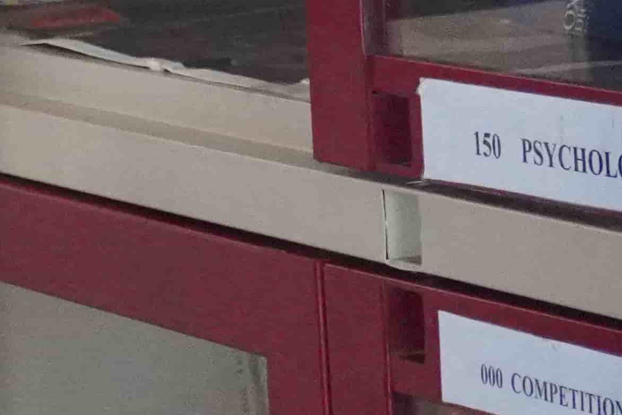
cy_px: -177
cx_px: -885
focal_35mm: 291
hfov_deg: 6.7
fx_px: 5029
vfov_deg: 4.7
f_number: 5.6
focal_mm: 38
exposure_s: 1/80
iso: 6400
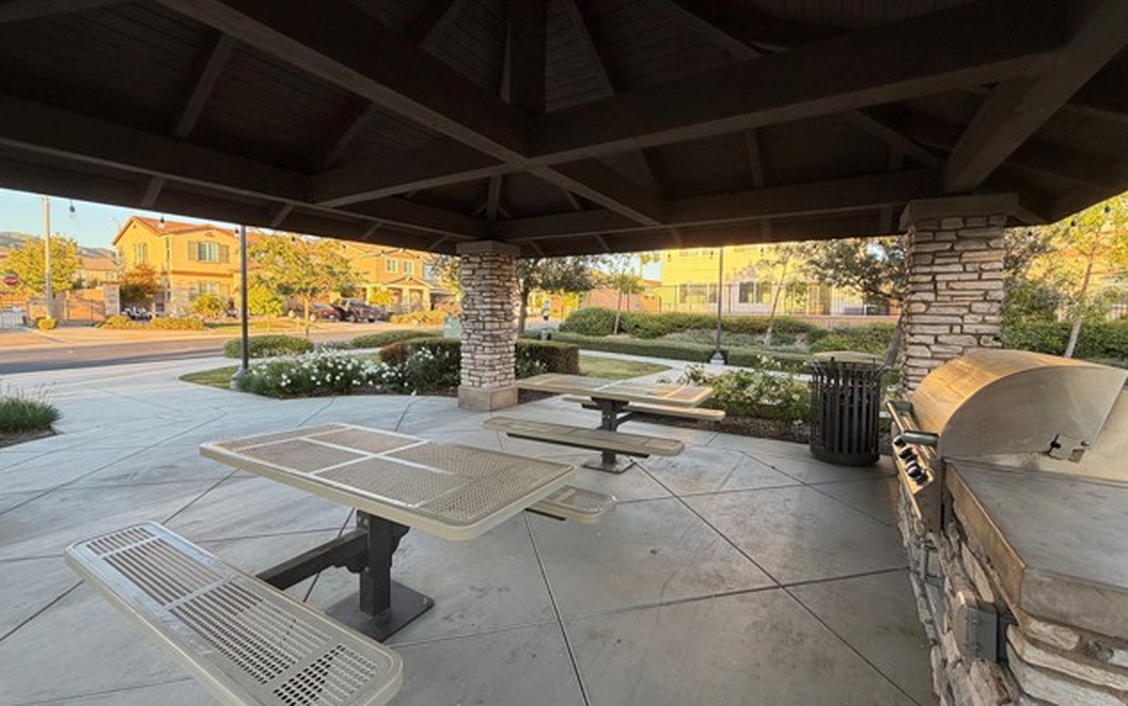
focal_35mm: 15
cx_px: 565
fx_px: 461
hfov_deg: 101.4
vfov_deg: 74.8
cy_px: 332
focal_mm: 2.22
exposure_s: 1/121
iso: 100
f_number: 2.2
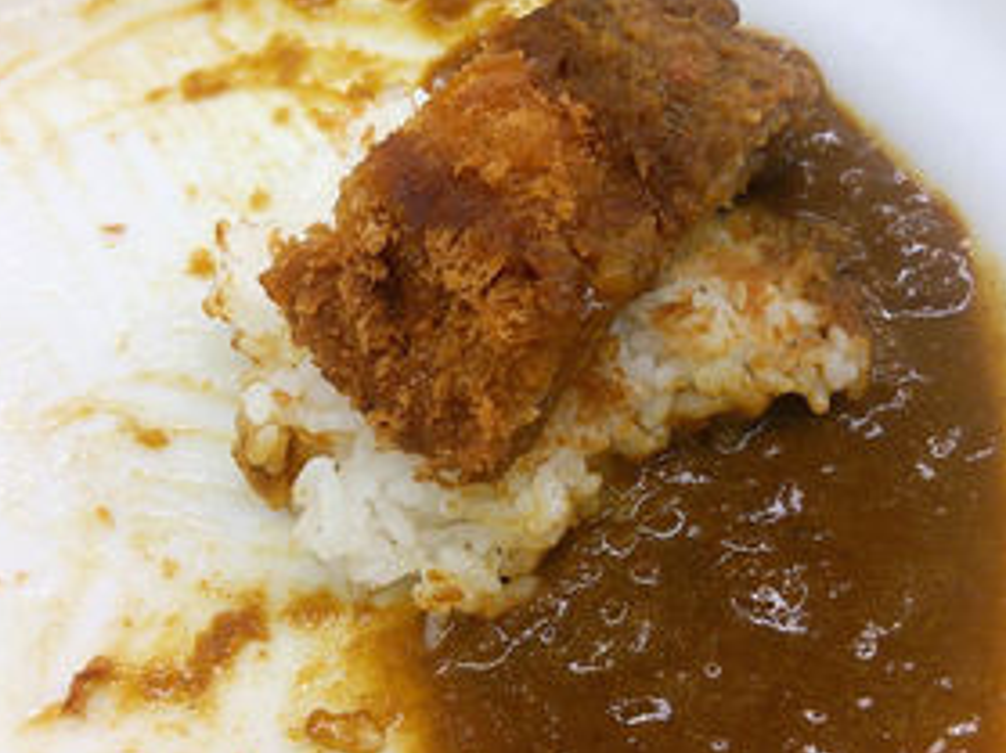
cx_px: 577
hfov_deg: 43.7
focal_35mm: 43
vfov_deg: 33.5
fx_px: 1249
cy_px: 331
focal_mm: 4.06
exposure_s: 1/59
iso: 64
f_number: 1.94
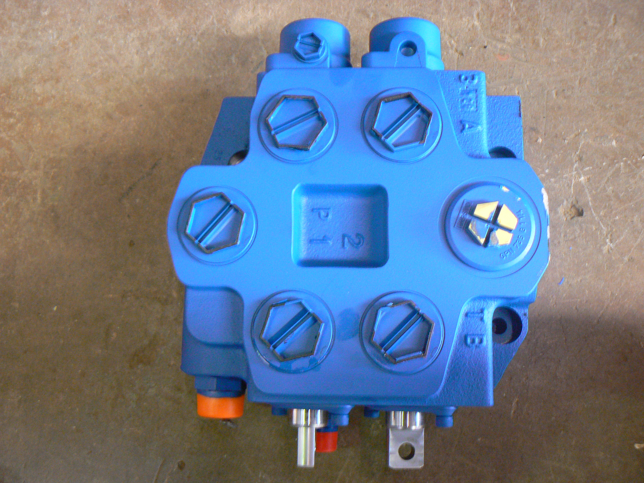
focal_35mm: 36
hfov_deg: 51.4
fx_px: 670
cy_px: 242
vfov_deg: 39.7
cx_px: 322
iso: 200
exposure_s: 1/15
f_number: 2.8
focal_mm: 6
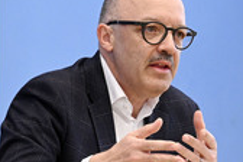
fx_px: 1843
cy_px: 114
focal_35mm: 273
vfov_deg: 5.0
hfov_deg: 7.5
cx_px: -24
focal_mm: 102
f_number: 5.6
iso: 4000
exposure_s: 1/640
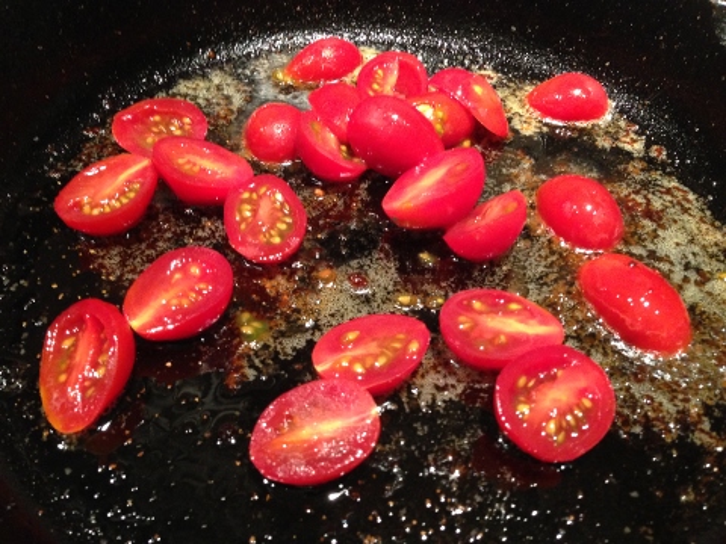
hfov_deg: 55.4
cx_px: 363
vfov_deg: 42.9
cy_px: 272
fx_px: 692
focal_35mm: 33
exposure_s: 1/20
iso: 250
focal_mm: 4.12
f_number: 2.4
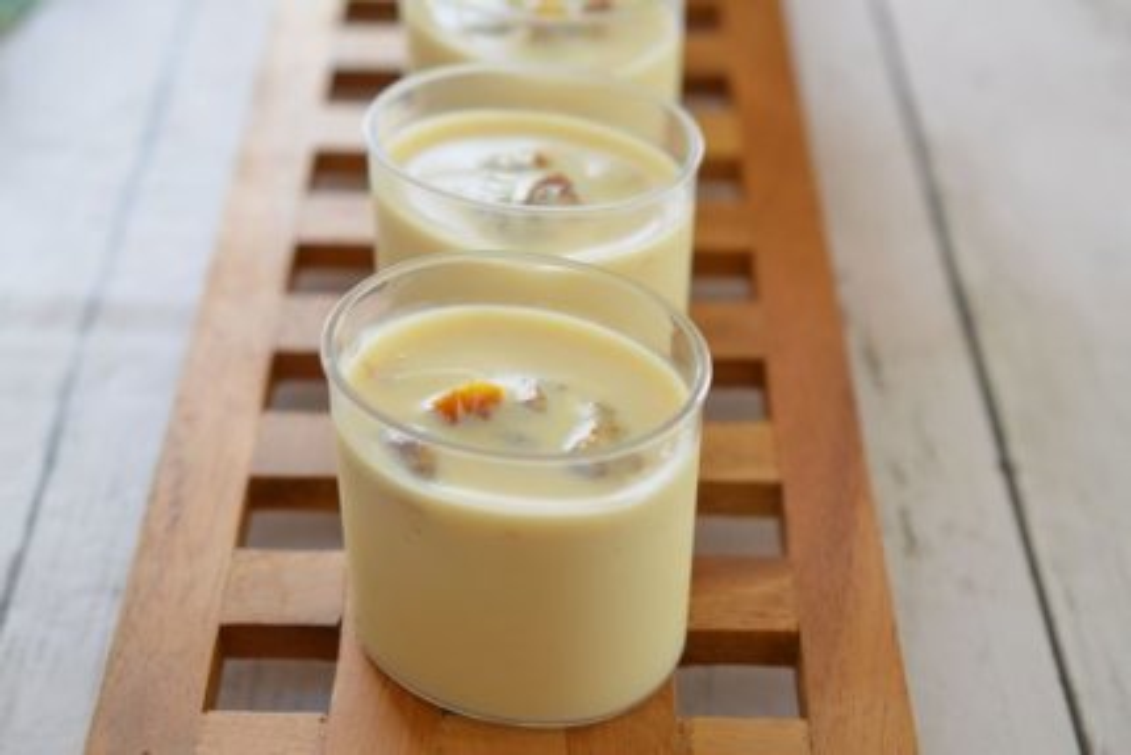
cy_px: 378
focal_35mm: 60
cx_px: 566
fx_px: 1886
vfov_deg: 22.6
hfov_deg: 33.4
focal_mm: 40
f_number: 5
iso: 800
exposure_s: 1/60
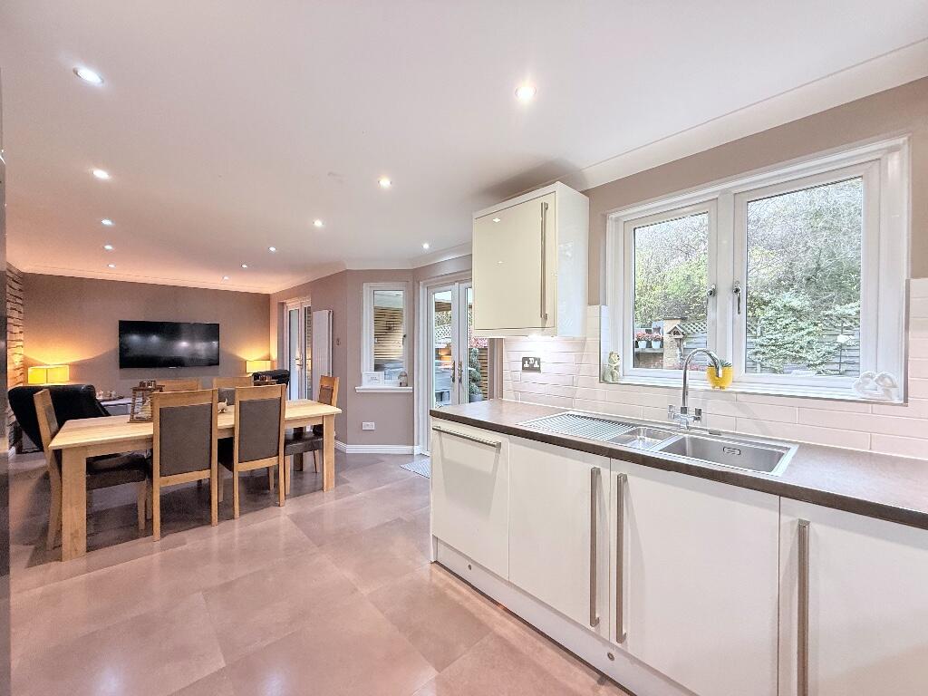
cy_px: 348
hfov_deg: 102.1
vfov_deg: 85.7
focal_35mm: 14
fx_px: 375
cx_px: 464
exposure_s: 1/50
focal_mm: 2.22
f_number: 2.2
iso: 160
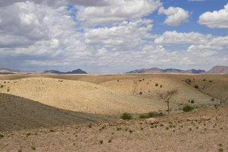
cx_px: 114
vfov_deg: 29.2
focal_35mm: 46
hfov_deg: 42.7
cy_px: 76
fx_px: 291
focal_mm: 46
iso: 400
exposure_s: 1/2500
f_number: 8
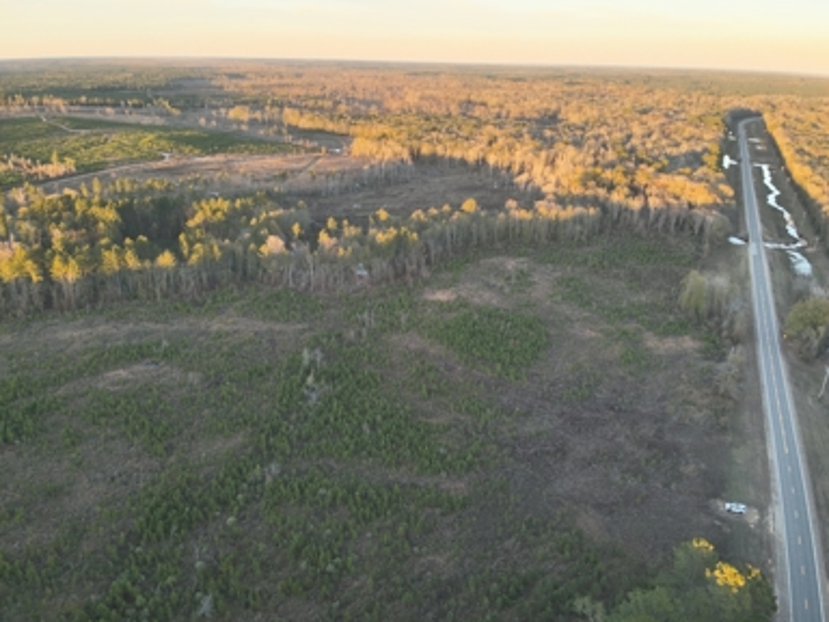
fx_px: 599
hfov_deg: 69.4
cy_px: 307
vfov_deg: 54.9
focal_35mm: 25
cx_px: 430
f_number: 2.8
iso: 100
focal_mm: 4.4
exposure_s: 1/125
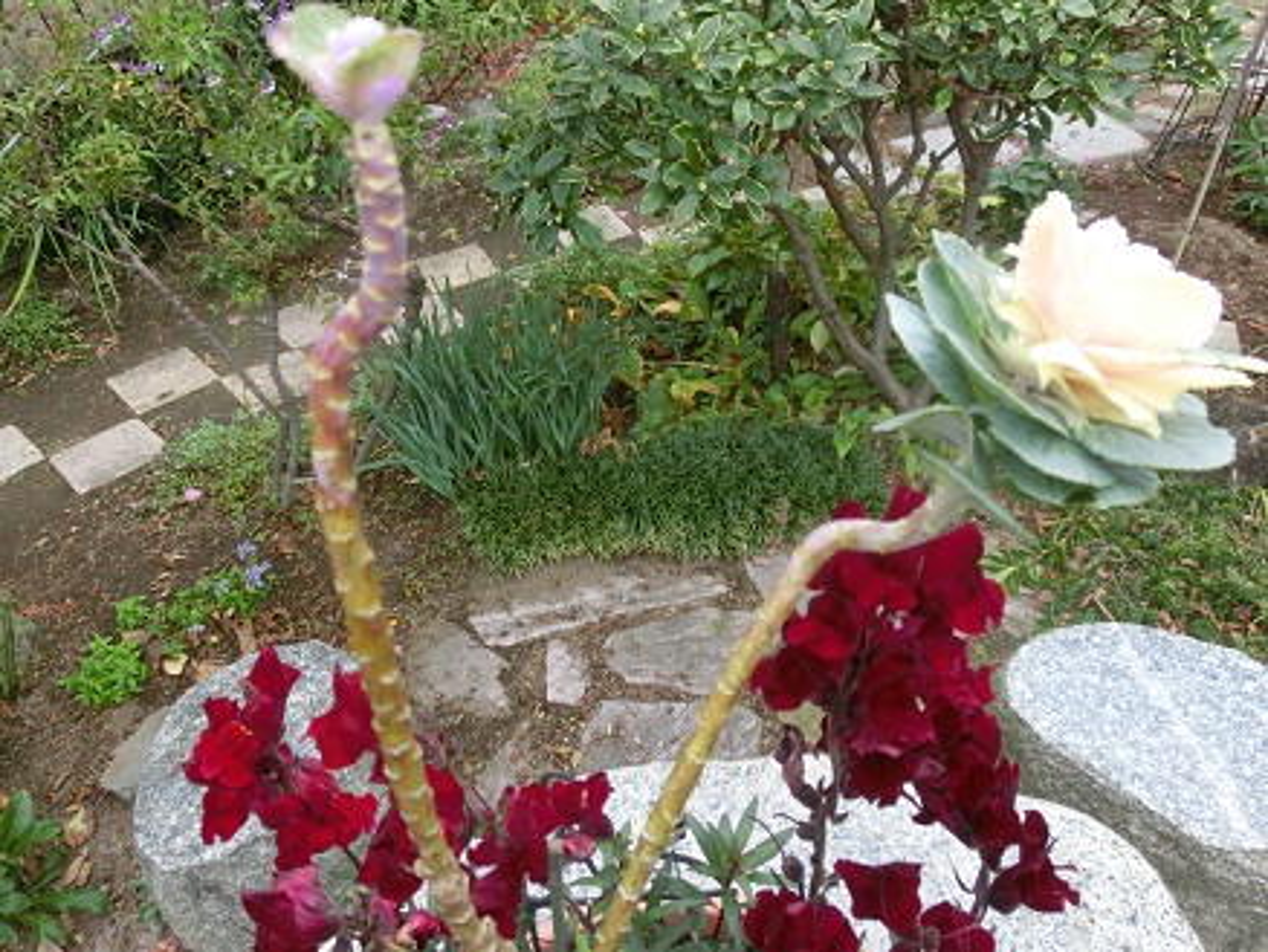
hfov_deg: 69.4
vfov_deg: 54.9
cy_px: 476
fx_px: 916
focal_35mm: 25
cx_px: 634
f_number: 3.3
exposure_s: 1/125
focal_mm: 4.4
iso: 160
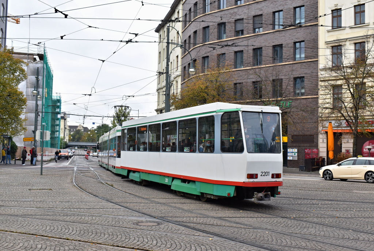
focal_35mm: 42
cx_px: 187
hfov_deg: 46.3
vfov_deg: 32.0
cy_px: 126
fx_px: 437
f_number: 7.1
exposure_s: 1/320
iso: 320
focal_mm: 28
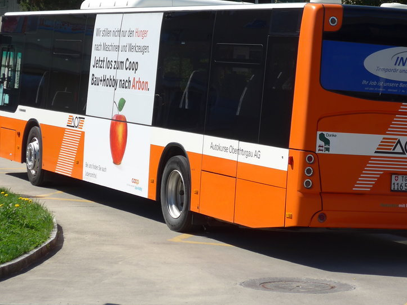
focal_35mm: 133
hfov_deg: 14.8
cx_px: 211
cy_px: 80
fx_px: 1563
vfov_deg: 11.1
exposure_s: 1/640
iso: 80
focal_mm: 16
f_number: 4.4
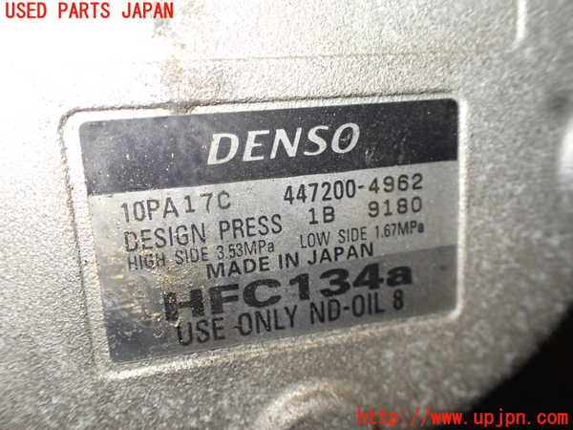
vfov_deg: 46.8
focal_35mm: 30
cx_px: 286
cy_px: 215
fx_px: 497
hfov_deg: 60.0
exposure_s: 1/125
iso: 640
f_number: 2.3
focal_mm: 5.4
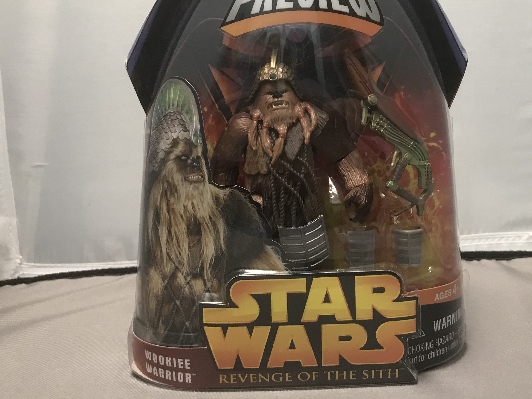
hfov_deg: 43.8
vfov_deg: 32.9
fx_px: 661
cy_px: 99
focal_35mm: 43
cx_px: 296
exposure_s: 1/17
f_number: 1.8
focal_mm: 3.99
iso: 40
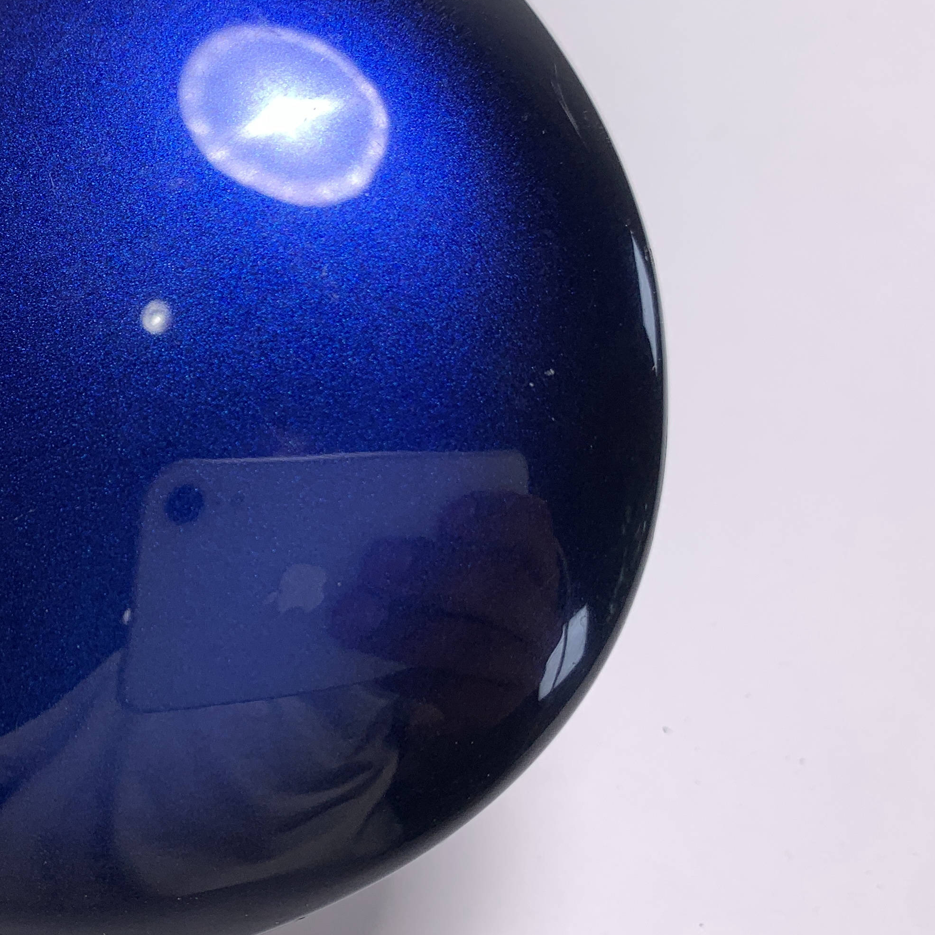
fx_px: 1436
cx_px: 99
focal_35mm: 47
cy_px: 437
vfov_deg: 36.0
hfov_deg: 34.1
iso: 25
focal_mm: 4.25
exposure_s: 1/381
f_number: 1.8
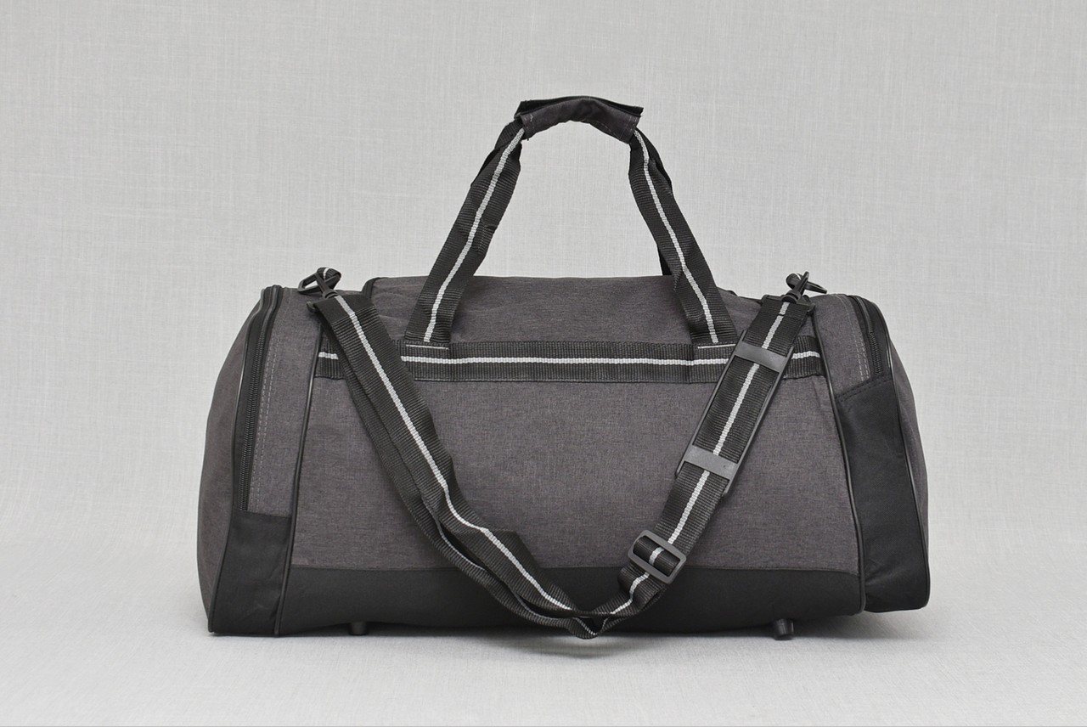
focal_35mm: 46
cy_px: 364
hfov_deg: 42.3
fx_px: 1405
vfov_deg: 29.0
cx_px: 544
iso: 100
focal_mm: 31
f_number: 5.6
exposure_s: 1/60
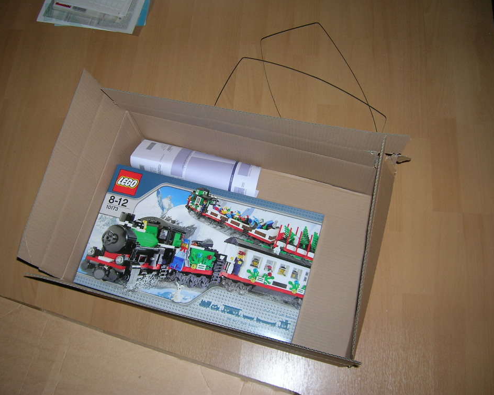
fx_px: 526
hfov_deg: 50.3
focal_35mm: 36
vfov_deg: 41.1
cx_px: 239
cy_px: 196
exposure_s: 1/60.1
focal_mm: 5.7
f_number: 2.9
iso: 50
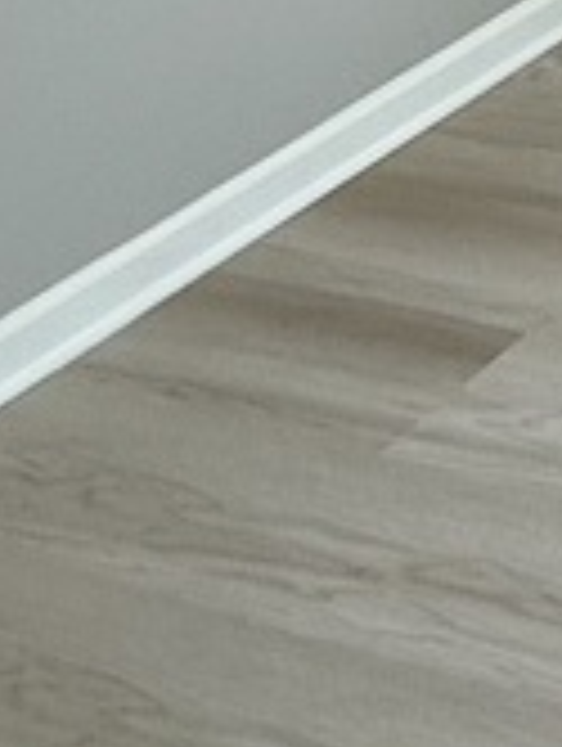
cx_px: 1551
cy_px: -500
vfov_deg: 18.1
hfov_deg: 11.6
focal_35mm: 91
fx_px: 1965
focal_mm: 2.22
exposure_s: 1/101
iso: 64
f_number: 2.2
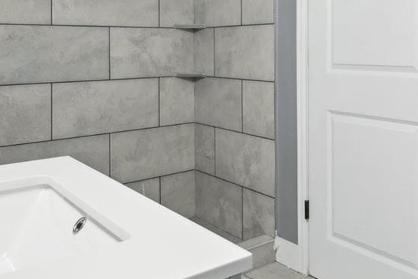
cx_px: 328
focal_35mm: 41
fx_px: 476
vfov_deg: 31.4
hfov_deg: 45.3
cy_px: 40
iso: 400
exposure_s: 1/3.33
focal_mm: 14
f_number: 8
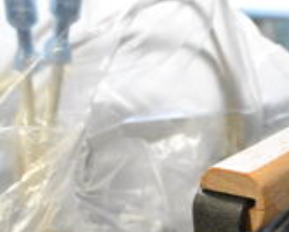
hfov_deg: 18.9
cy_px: 272
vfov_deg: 16.0
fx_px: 796
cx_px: 392
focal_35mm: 93
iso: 6400
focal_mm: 18
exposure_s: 1/320
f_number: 9
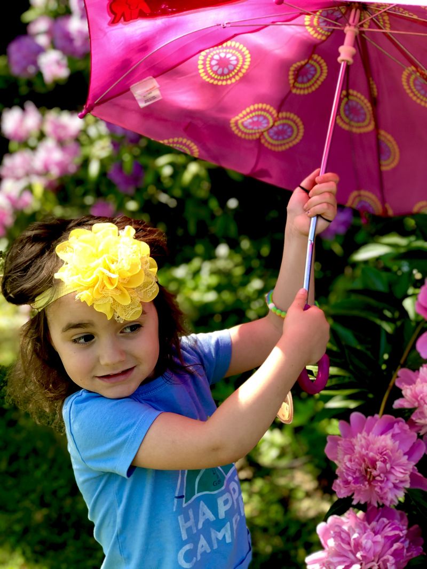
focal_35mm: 57
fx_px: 938
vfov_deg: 33.8
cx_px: 214
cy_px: 284
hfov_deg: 25.7
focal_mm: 6.6
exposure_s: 1/60
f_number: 2.8
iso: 20
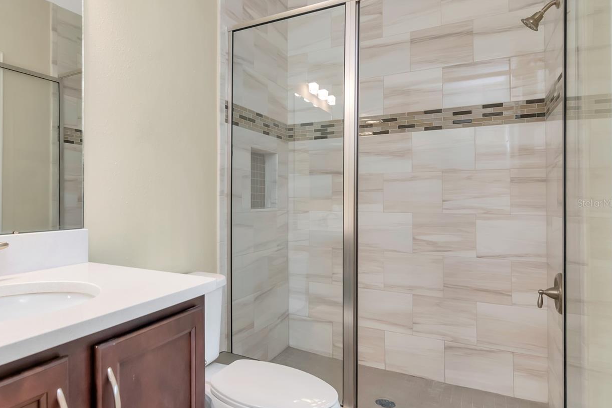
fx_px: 368
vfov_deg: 58.0
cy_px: 203
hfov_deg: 77.7
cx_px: 220
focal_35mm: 22
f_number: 7.1
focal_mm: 11
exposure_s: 1/20
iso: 800
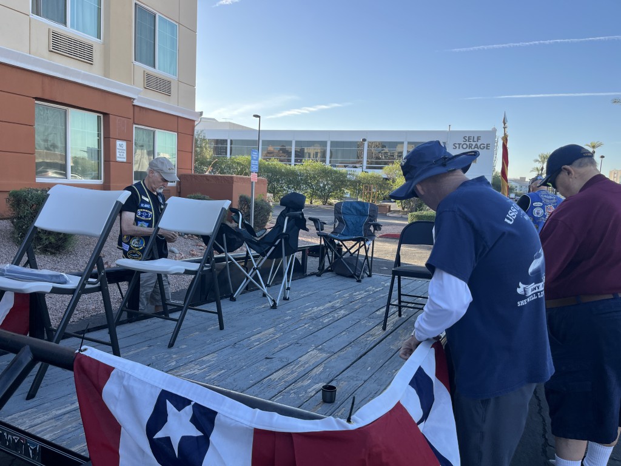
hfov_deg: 67.3
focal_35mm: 26
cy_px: 233
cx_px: 310
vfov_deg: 53.1
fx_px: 466
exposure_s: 1/799
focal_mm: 5.1
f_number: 1.6
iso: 50
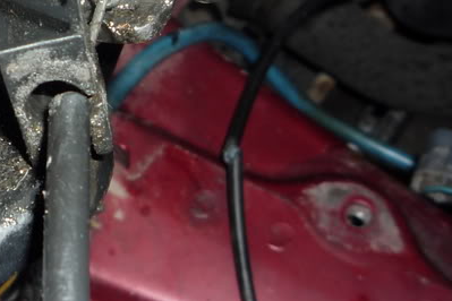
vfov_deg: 17.0
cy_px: 118
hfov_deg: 24.8
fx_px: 1004
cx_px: 62
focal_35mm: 80
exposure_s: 1/30
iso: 100
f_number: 4
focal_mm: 5.2
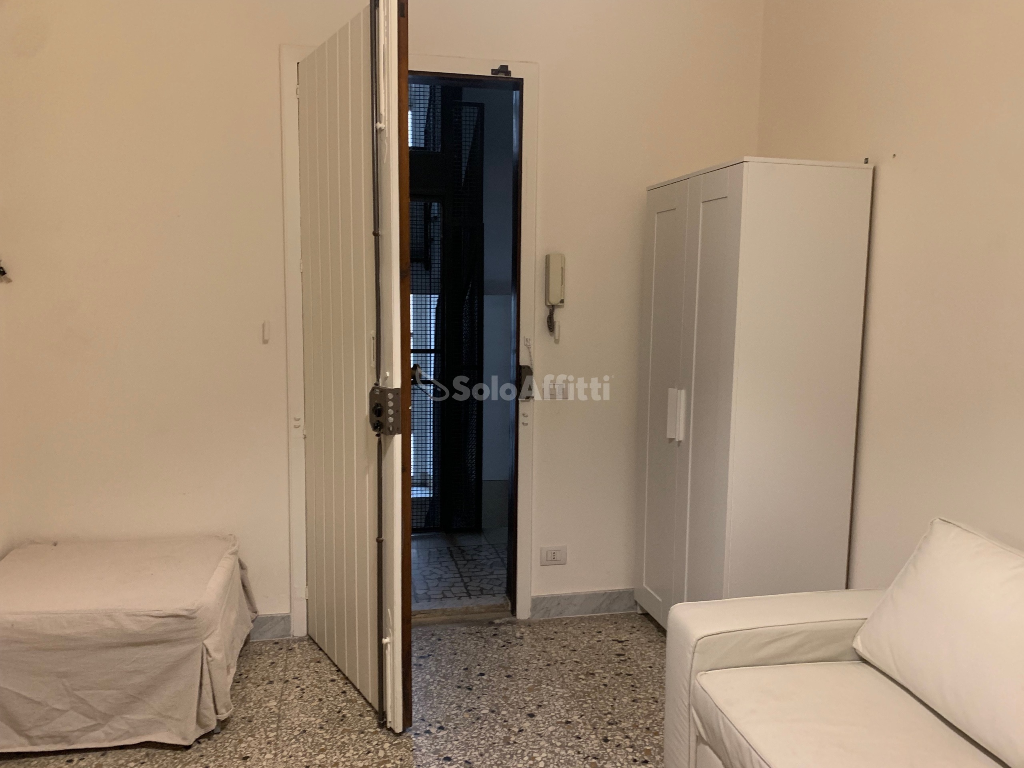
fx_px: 769
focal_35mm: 26
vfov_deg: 53.1
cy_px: 384
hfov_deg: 67.3
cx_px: 512
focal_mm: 4.25
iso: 250
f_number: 1.8
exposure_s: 1/33
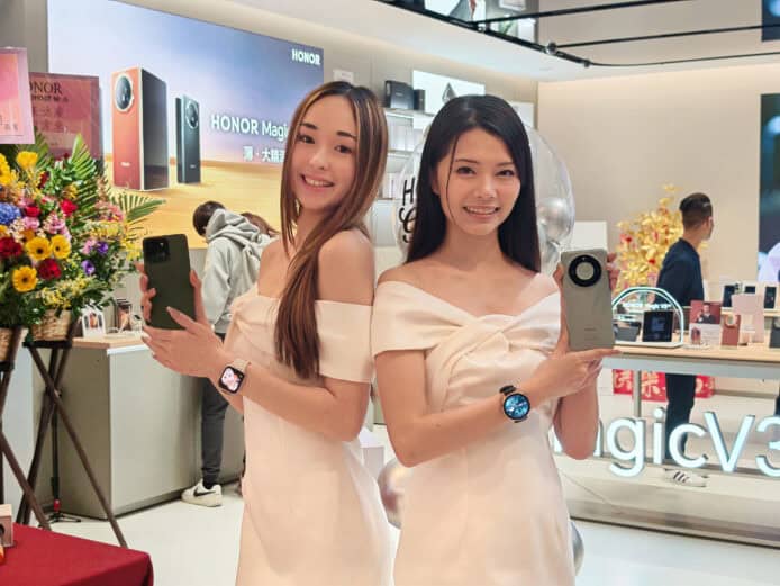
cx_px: 390
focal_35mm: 48
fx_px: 1082
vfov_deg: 30.3
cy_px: 293
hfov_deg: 39.6
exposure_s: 1/190
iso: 100
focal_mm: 6.8
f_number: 2
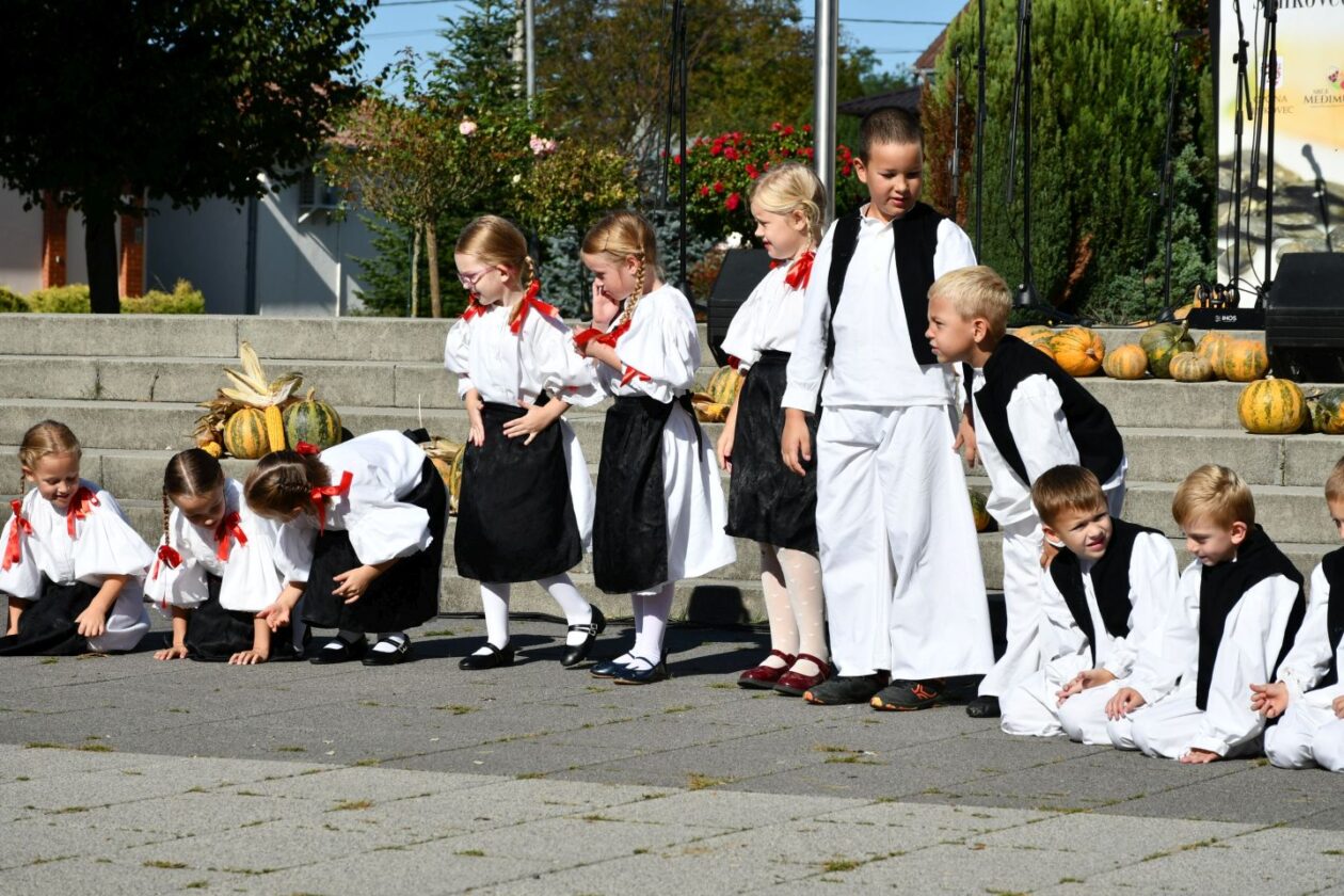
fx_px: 4181
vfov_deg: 12.2
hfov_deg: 18.3
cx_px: 672
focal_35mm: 112
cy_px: 448
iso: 100
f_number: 10
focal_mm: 75
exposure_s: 1/400
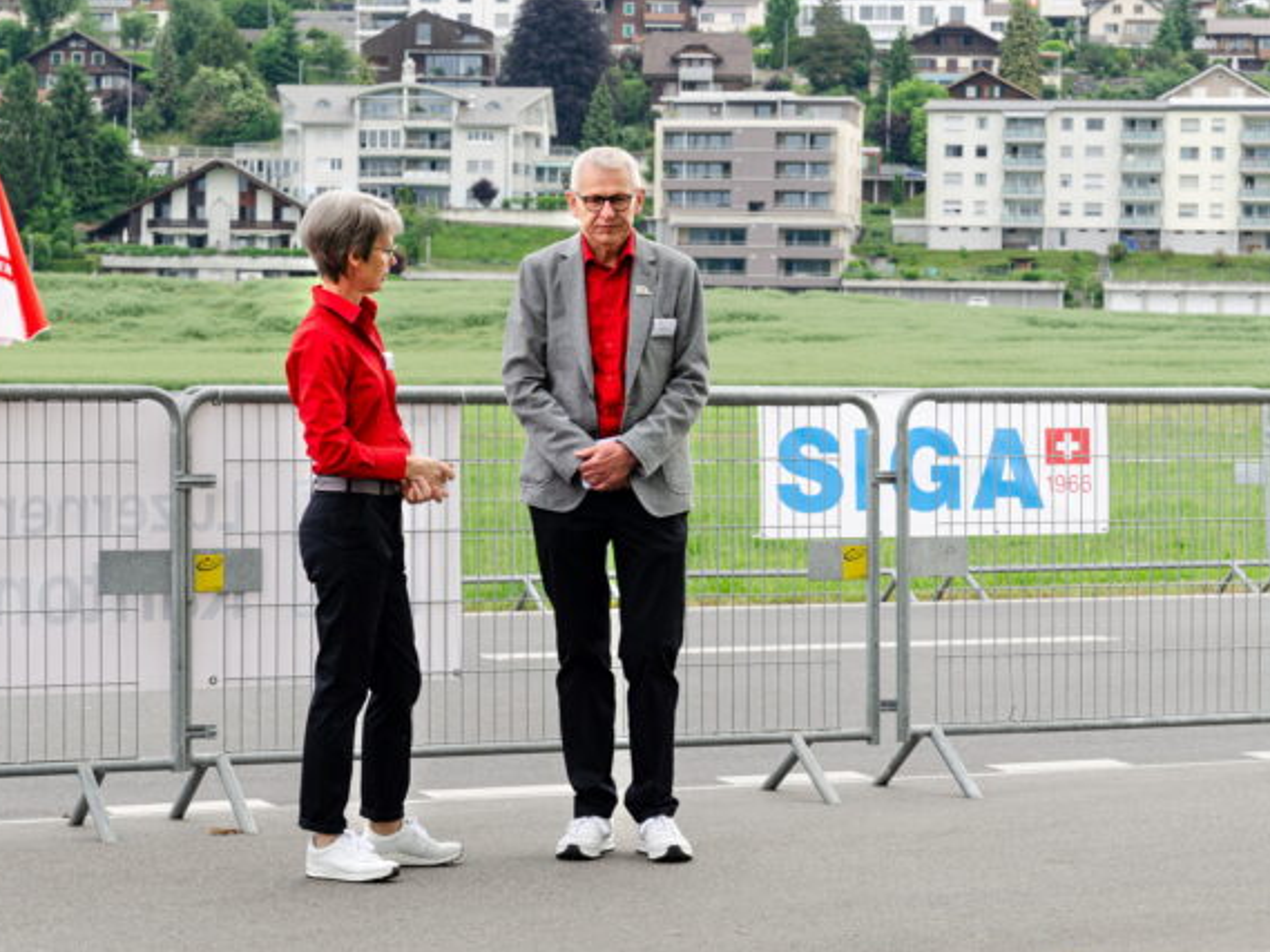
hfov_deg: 28.1
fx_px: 2532
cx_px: 549
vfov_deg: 21.3
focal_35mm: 69
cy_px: 475
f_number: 5
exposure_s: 1/100
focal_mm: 42
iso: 100
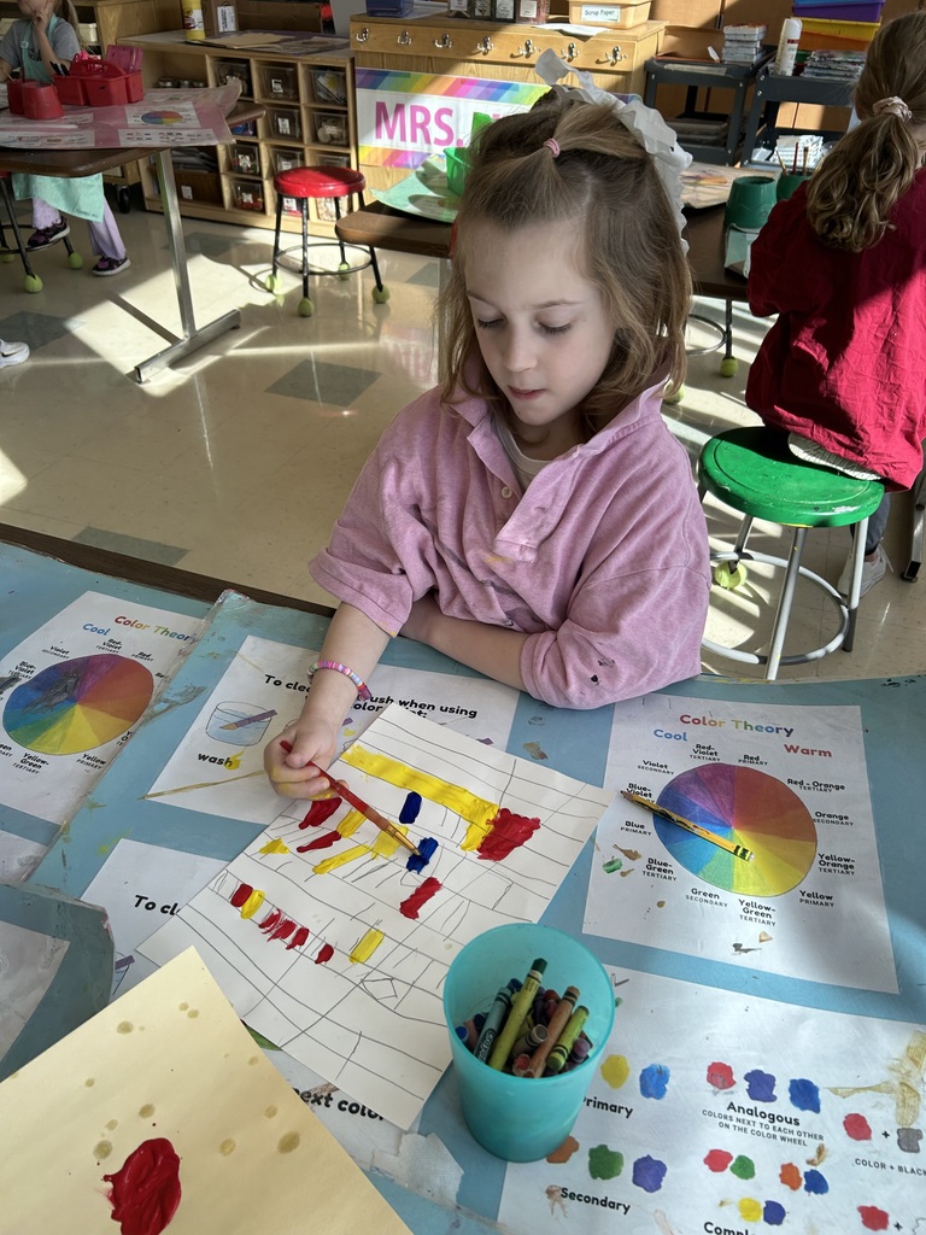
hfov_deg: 53.1
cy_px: 618
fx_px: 927
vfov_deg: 67.3
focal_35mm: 26
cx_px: 463
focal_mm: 5.7
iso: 40
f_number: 1.5
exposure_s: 1/218
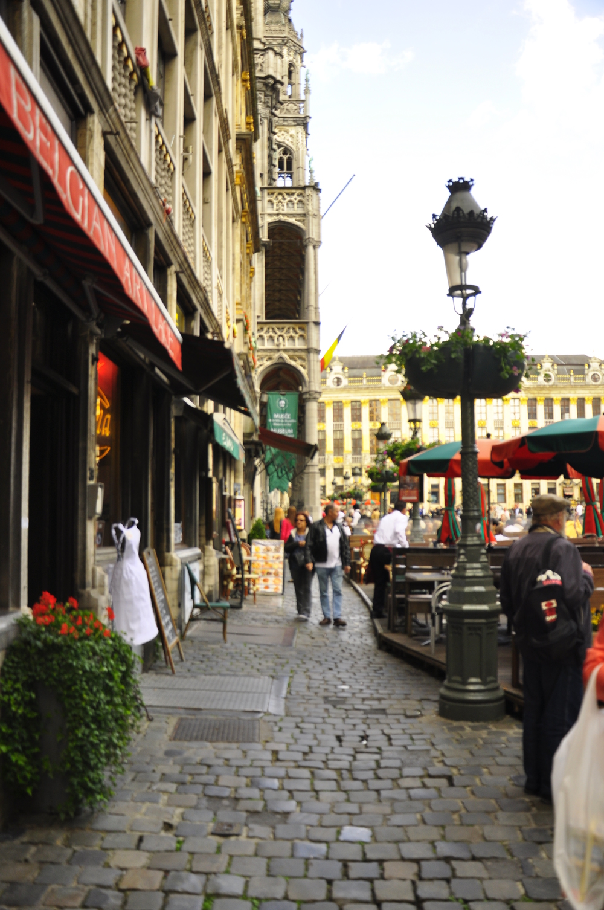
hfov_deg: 47.8
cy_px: 455
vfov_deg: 67.4
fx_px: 681
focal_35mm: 27
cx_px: 302
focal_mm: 18
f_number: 4
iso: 200
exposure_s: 1/160
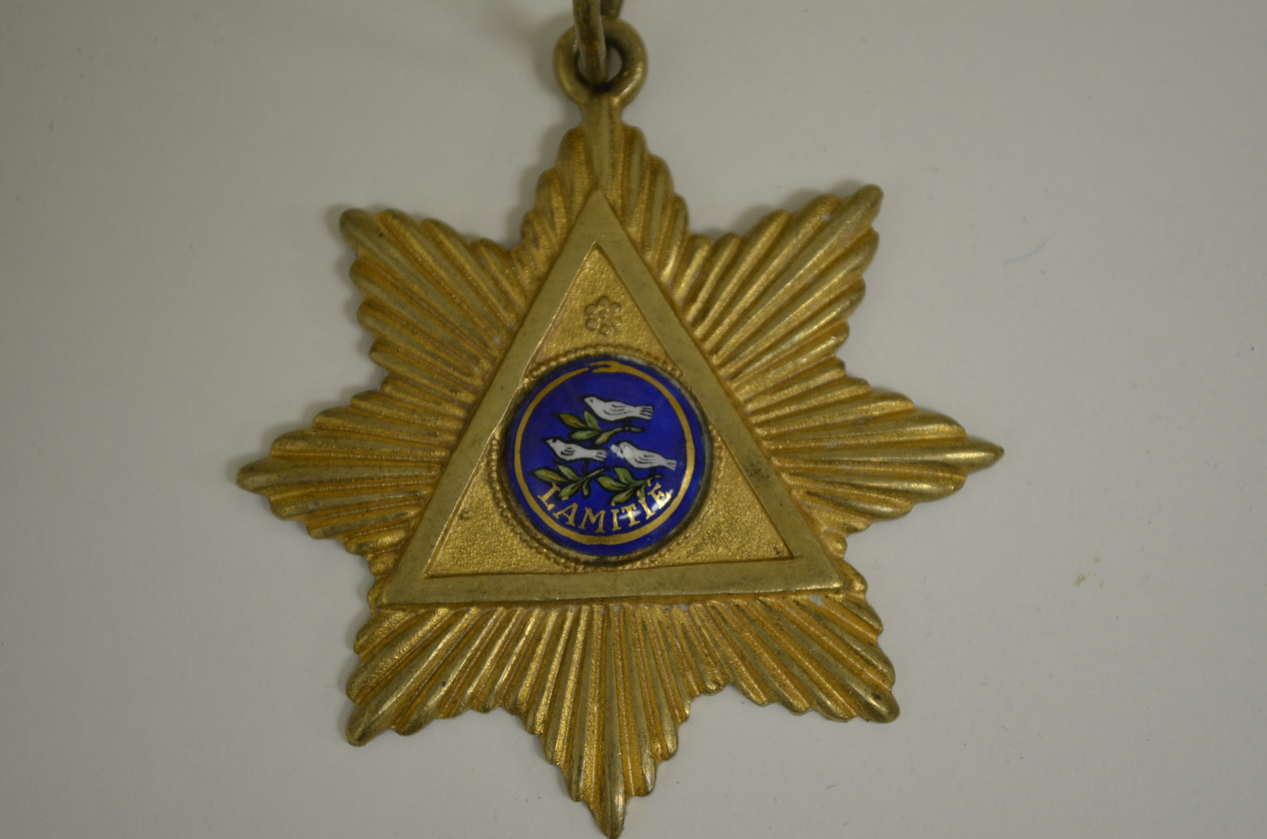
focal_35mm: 82
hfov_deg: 24.7
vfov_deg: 16.5
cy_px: 420
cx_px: 634
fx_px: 2898
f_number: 5.6
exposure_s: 1/60
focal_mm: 55
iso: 640
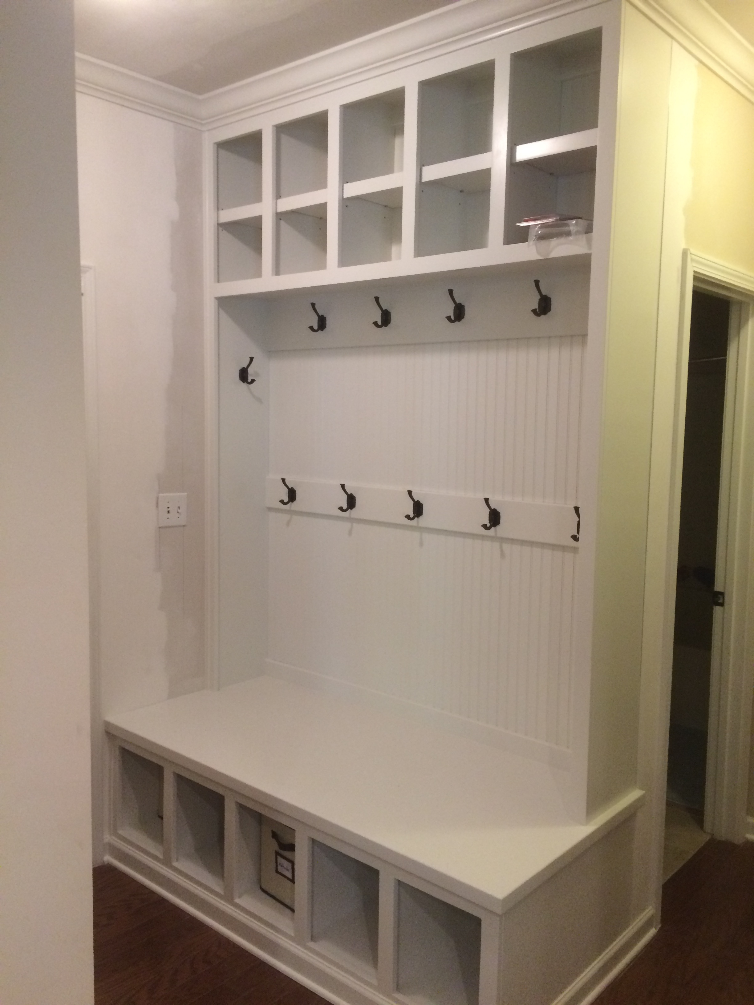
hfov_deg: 48.2
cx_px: 377
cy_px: 502
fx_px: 842
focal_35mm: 29
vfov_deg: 61.7
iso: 200
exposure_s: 1/30
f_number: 2.2
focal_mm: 4.15
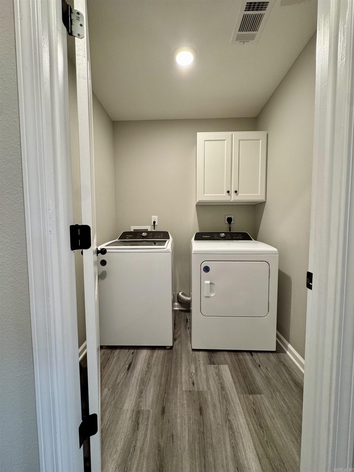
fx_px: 191
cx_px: 177
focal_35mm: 14
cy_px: 236
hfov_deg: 85.7
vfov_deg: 102.1
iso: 200
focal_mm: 2.22
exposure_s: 1/60
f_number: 2.2
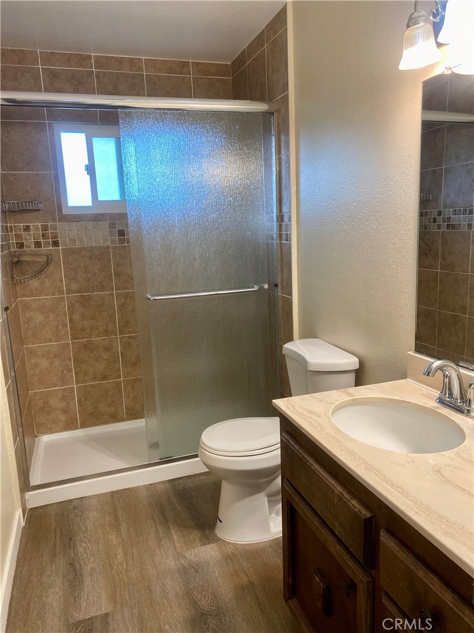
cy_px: 316
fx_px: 475
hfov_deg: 53.1
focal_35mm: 26
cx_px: 237
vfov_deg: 67.3
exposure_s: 1/120
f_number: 1.8
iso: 125
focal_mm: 4.25
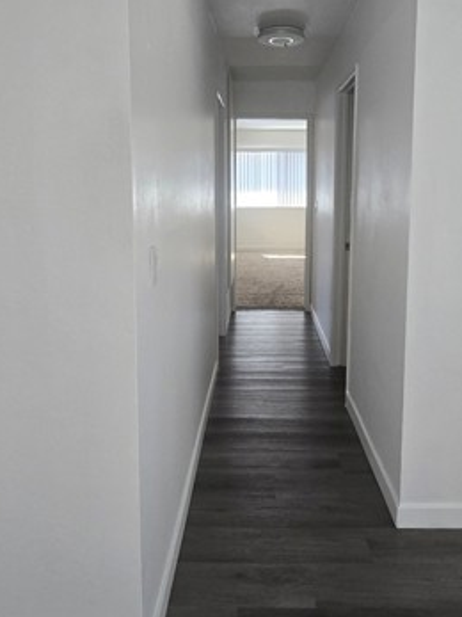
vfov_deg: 70.6
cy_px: 236
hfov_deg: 56.7
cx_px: 247
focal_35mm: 24
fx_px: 427
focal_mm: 2.2
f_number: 2.2
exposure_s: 1/60
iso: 250
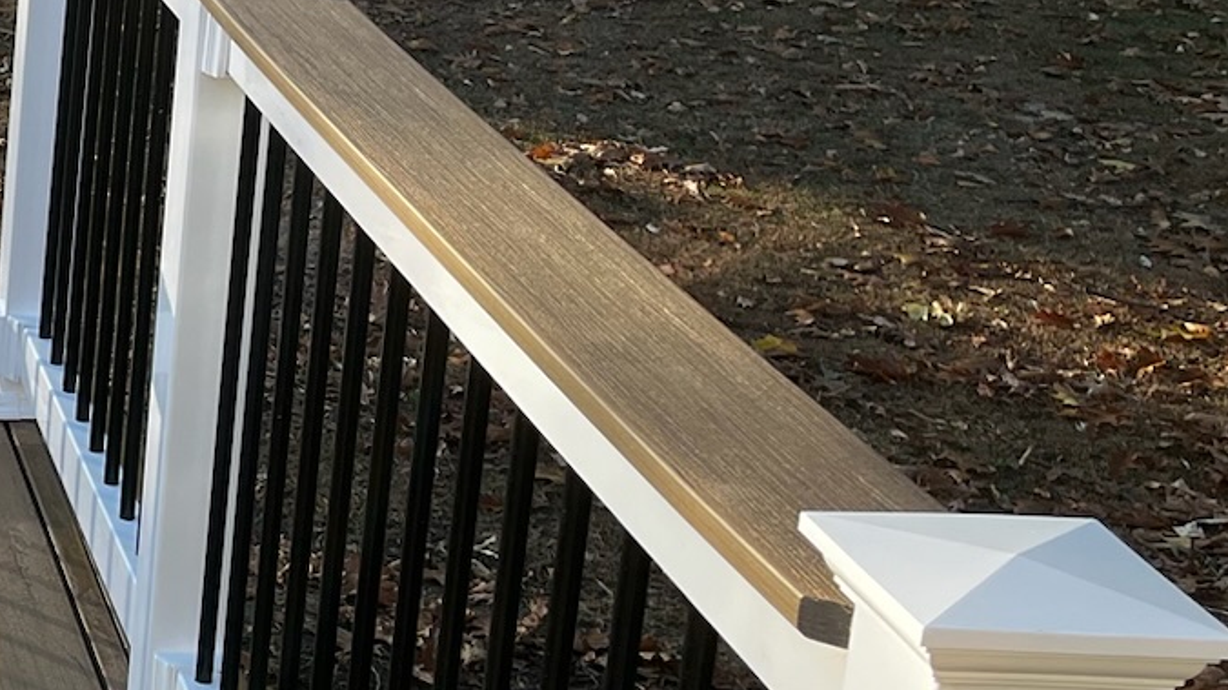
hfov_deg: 21.2
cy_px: 167
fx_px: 2799
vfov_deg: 14.0
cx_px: -573
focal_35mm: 86
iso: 50
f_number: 1.6
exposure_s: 1/664
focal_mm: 5.1
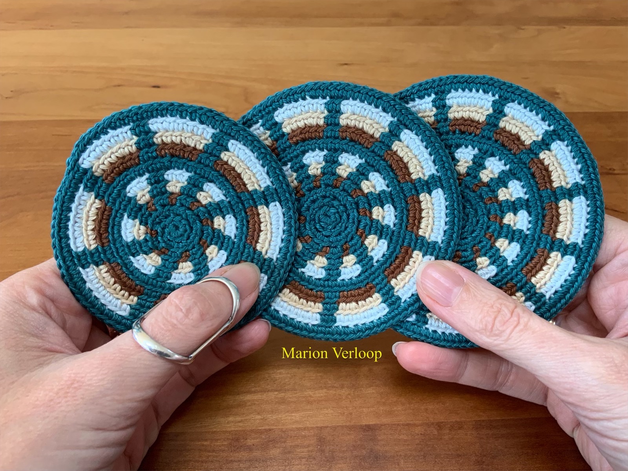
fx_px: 526
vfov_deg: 48.2
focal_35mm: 29
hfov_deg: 61.7
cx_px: 314
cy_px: 236
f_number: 1.8
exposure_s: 1/101
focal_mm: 3
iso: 64
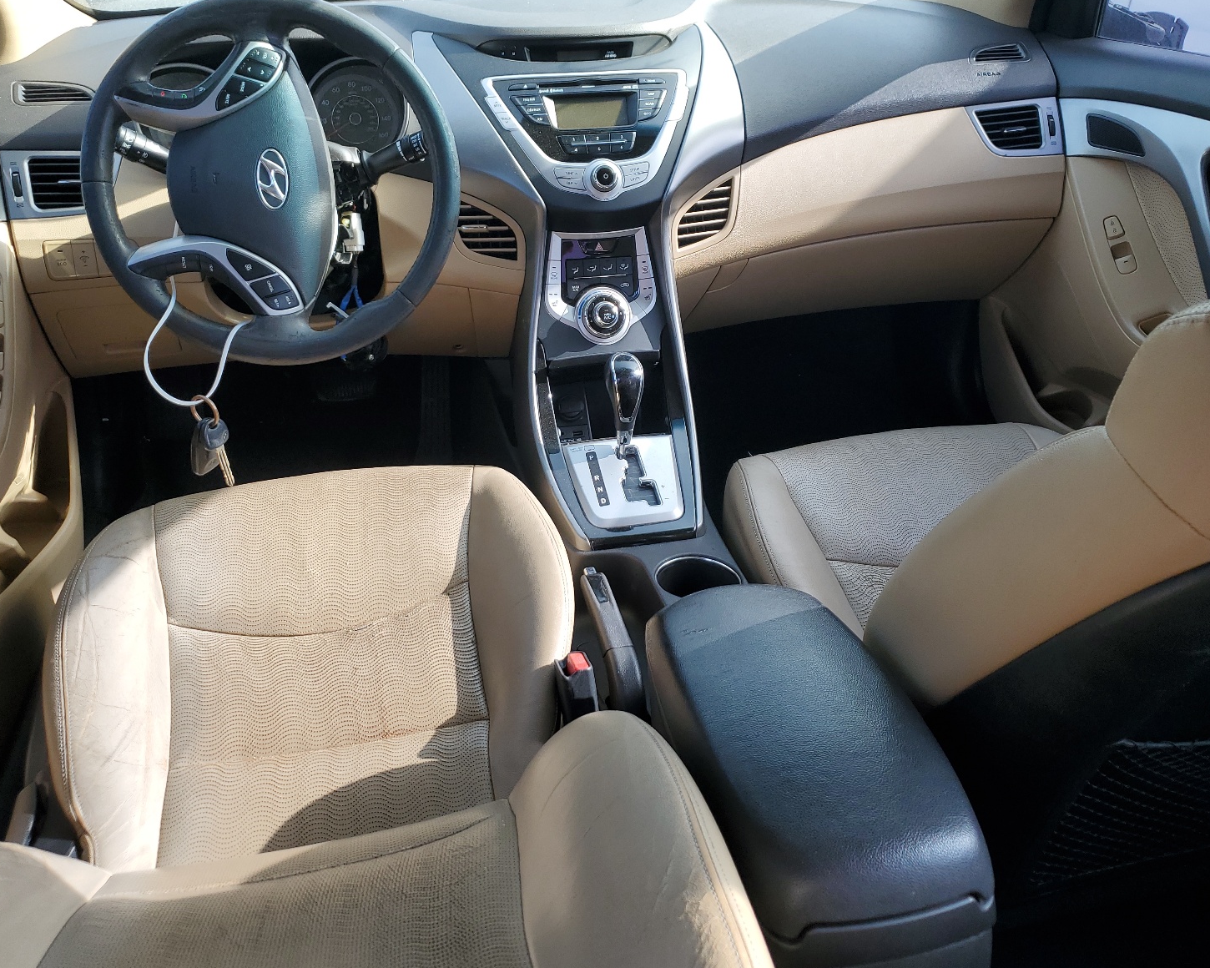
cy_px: 471
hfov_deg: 62.1
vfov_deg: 51.5
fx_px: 1003
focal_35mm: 28
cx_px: 550
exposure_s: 1/250
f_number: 1.5
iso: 50
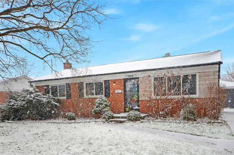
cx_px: 117
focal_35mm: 30
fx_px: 195
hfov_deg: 62.0
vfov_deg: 43.4
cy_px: 78
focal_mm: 20
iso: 200
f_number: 6.3
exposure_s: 1/160
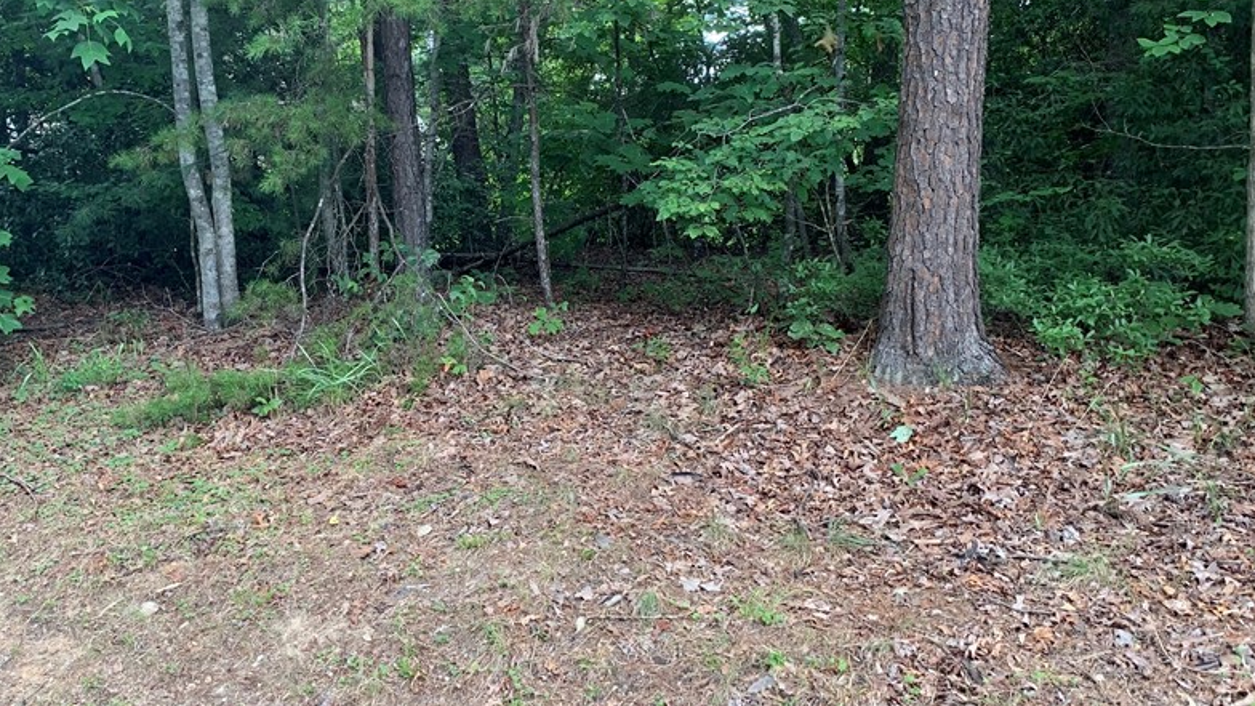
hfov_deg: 53.7
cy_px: 319
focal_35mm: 37
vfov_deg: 32.0
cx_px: 523
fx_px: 1231
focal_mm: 4.25
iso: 50
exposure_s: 1/121
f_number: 1.8
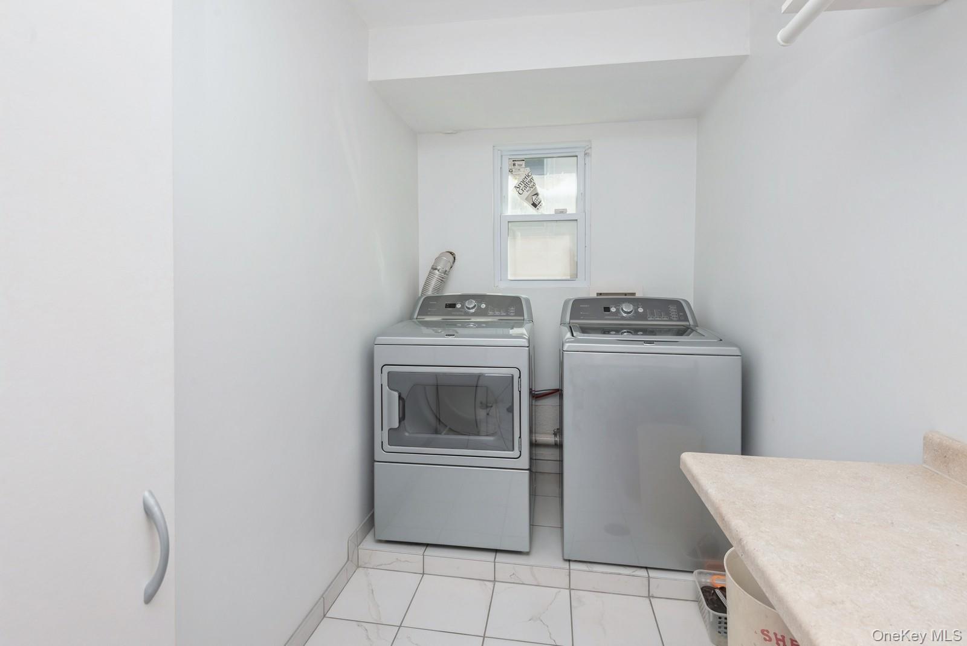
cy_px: 323
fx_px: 430
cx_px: 484
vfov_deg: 73.8
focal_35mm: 16
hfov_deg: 96.7
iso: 200
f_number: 9
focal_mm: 16
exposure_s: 1/80
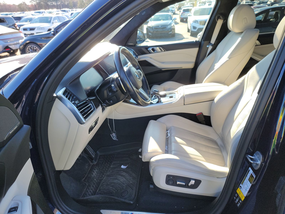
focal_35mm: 24
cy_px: 107
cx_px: 142
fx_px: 198
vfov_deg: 56.8
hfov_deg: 71.6
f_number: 1.8
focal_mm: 6.7
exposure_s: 1/119
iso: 55
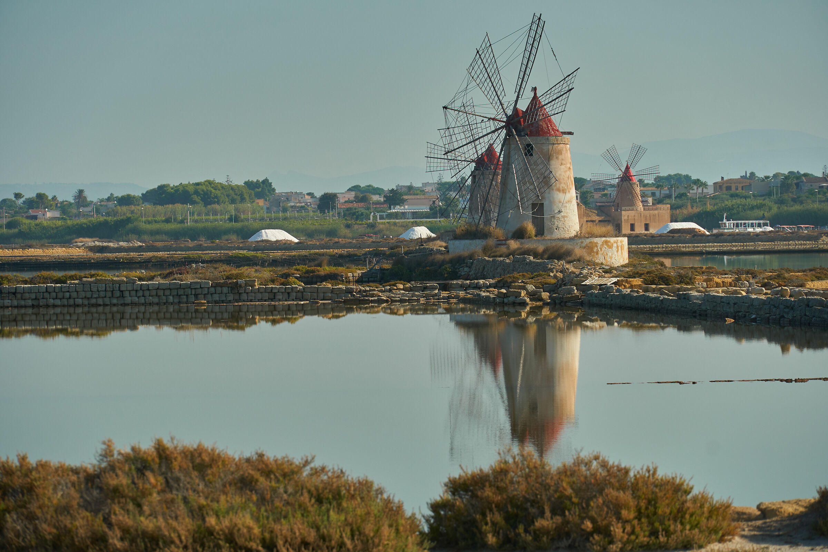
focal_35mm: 194
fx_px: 4450
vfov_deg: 7.1
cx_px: 414
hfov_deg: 10.6
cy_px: 276
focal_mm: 129
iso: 250
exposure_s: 1/200
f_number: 8
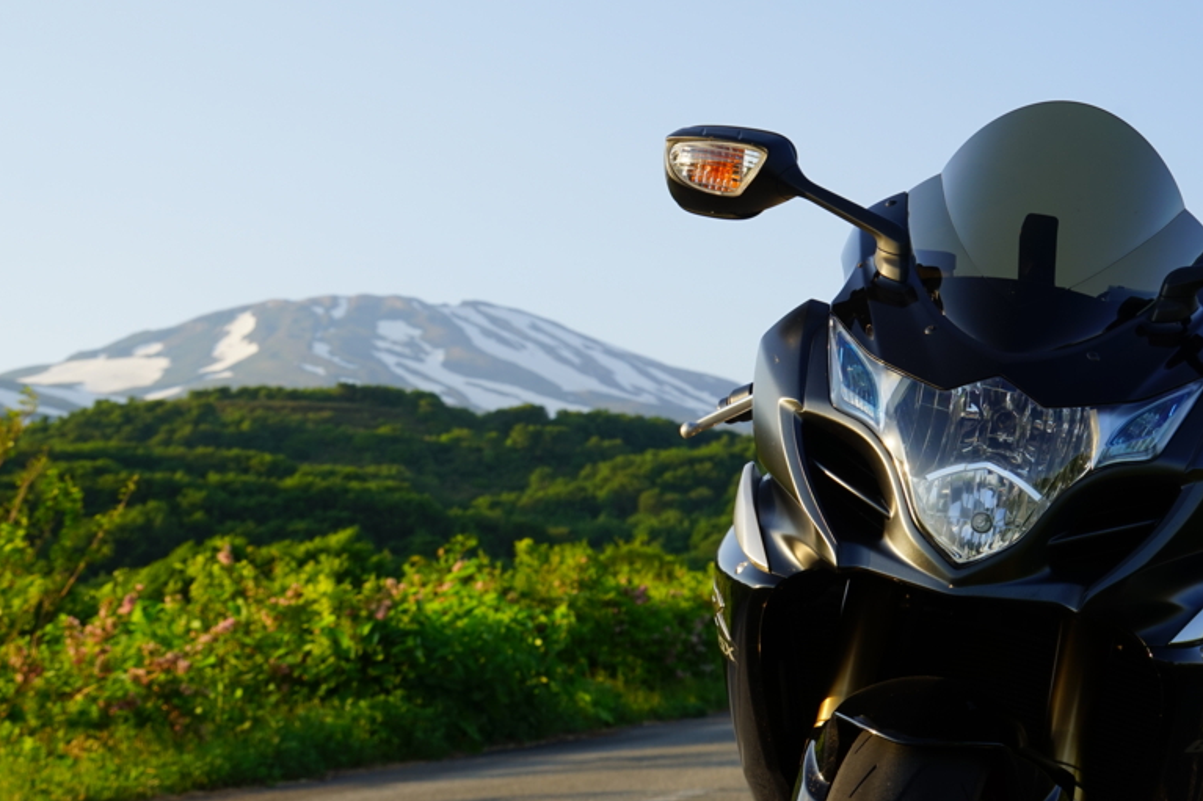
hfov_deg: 27.7
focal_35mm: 73
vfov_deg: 18.7
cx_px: 616
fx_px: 2439
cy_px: 408
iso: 100
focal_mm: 47
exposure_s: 1/125
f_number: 8
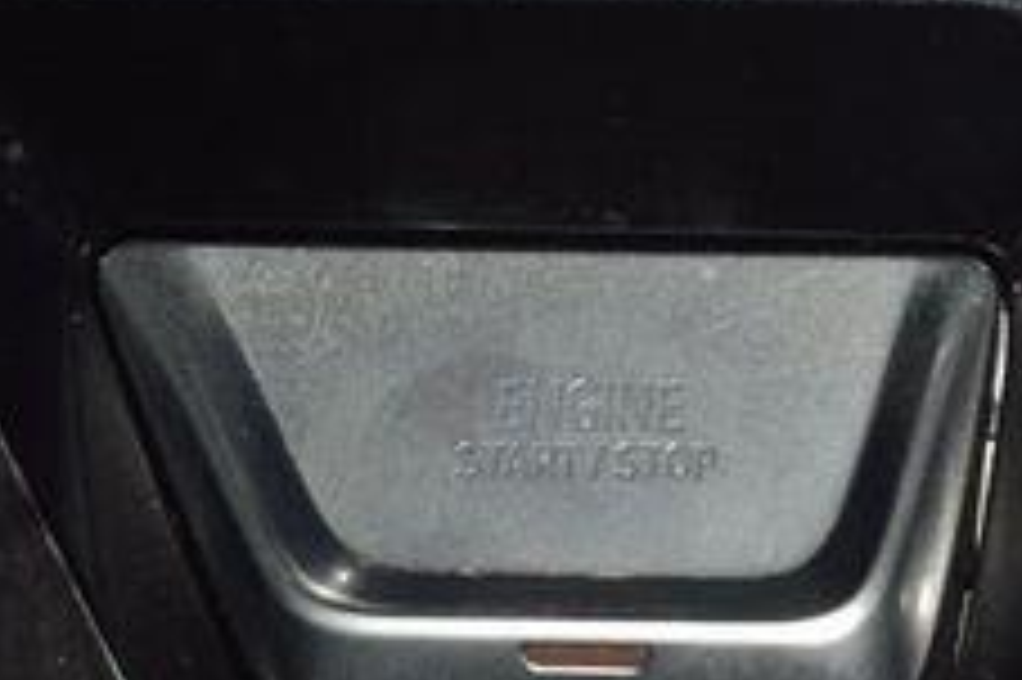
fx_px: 8397
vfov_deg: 4.6
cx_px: 599
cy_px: 466
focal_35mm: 296
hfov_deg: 7.0
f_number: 8
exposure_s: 1/125
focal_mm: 70
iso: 100
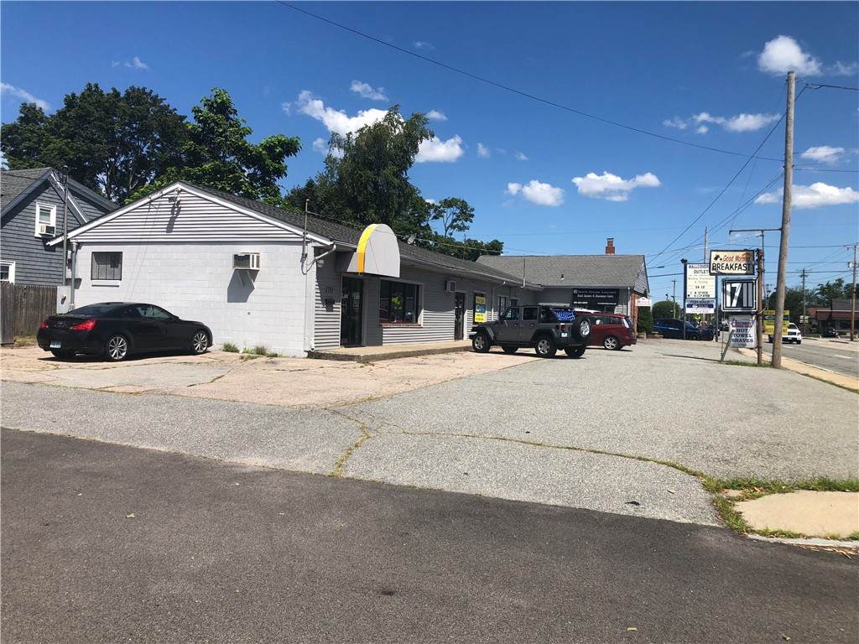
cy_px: 322
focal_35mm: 28
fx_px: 695
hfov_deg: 63.4
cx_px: 430
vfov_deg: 49.7
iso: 20
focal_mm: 3.99
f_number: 1.8
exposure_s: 1/2667
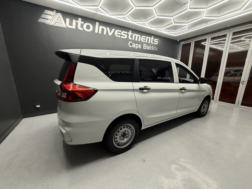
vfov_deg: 85.7
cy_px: 94
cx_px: 126
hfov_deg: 102.1
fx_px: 102
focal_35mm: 14
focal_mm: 2.22
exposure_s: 1/100
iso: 200
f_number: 2.2
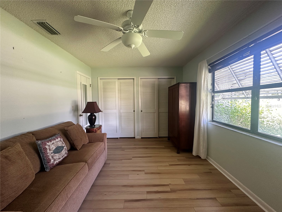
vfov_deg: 85.7
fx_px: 114
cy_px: 106
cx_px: 141
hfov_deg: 102.1
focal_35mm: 14
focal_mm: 2.22
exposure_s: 1/98
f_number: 2.2
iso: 320
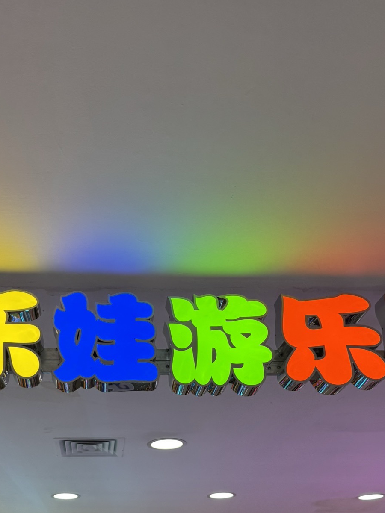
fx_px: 593
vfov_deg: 45.2
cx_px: 130
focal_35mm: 40
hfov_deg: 35.6
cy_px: 385
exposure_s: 1/121
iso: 50
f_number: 1.78
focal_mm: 6.76
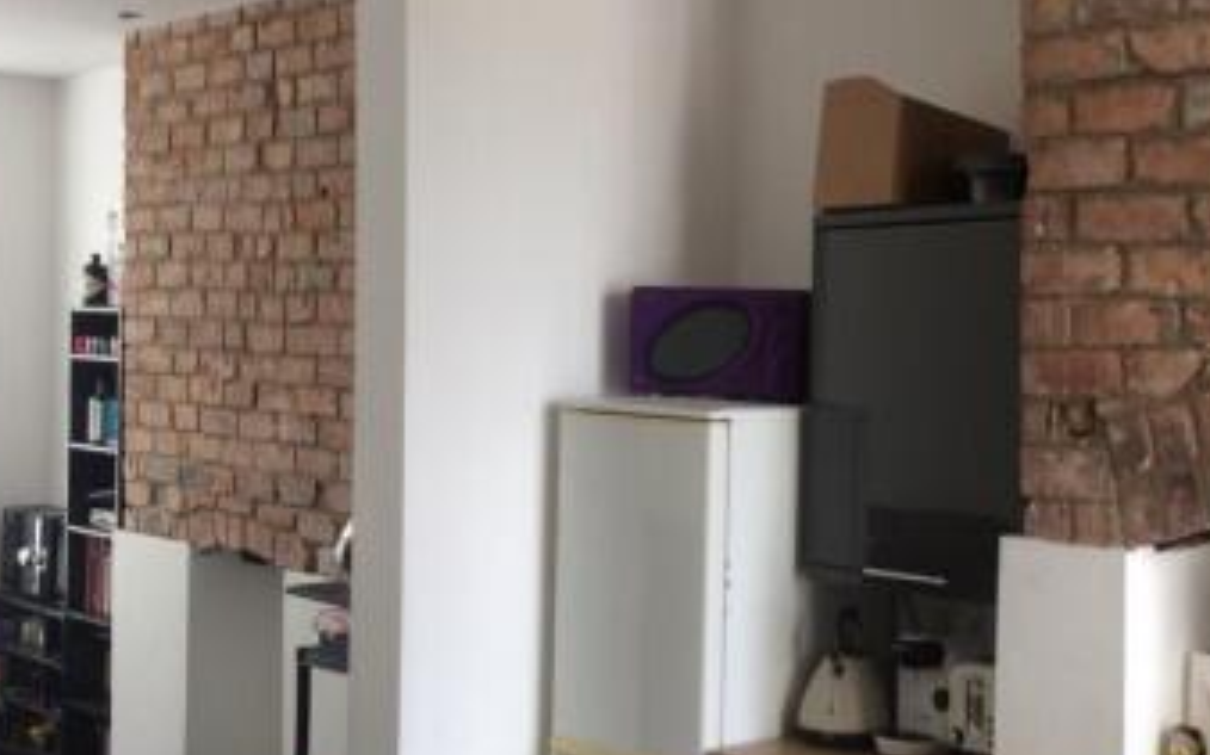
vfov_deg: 24.4
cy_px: 374
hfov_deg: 37.5
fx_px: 1747
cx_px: 875
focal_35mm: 53
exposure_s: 1/33
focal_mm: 4.15
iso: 32
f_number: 2.2
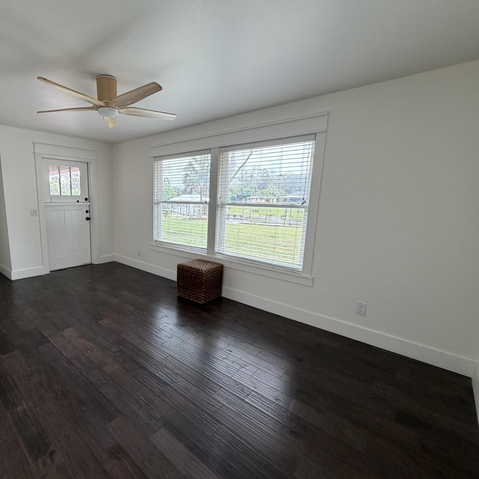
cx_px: 171
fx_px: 266
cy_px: 246
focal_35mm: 17
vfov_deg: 84.0
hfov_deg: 81.9
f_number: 2.2
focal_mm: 2.22
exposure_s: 1/121
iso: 160
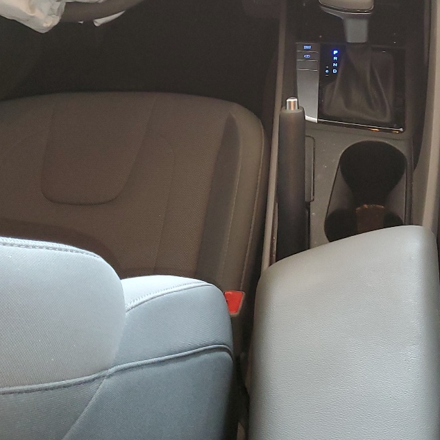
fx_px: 834
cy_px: 71
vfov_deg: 28.7
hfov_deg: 29.2
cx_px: 319
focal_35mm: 58
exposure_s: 1/60.2
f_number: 1.5
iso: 209
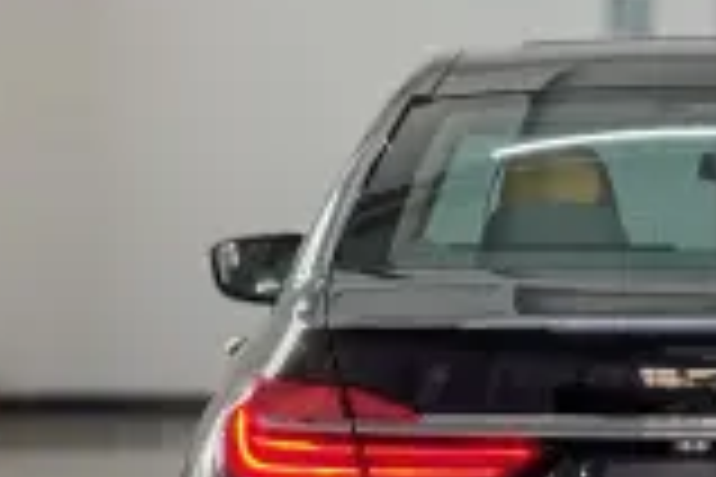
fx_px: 5608
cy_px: 472
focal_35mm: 282
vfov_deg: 4.9
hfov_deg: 7.3
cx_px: 775
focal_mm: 15.66
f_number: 2.8
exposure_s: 1/72
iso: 250
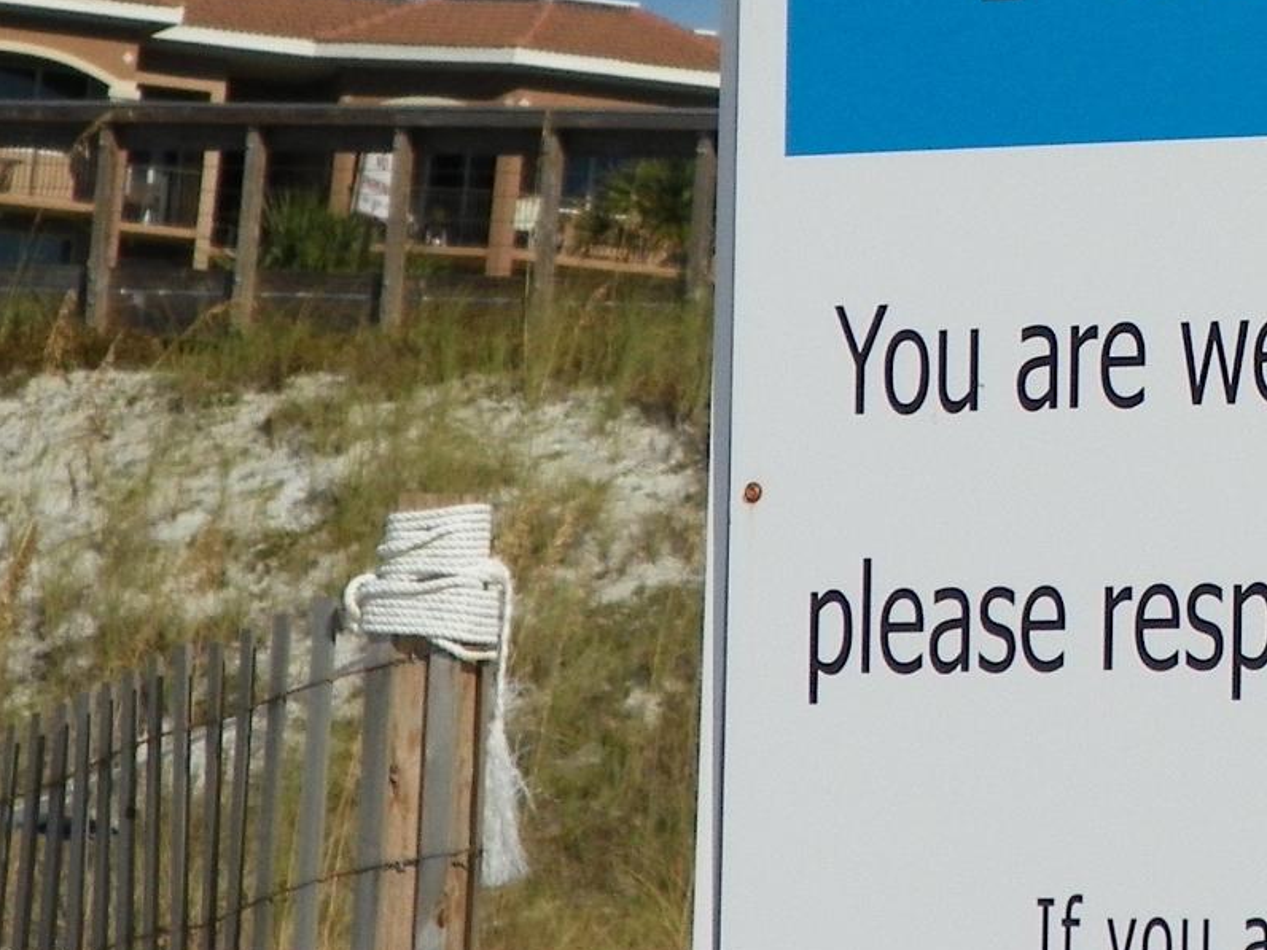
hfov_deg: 7.3
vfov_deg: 5.5
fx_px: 9809
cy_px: 94
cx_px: 1556
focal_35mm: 268
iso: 64
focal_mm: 14.2
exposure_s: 1/2000
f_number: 4
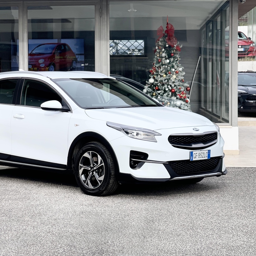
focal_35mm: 76
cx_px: 87
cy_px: 128
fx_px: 636
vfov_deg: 22.8
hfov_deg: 22.7
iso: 32
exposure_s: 1/758
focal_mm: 7.5
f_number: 2.2
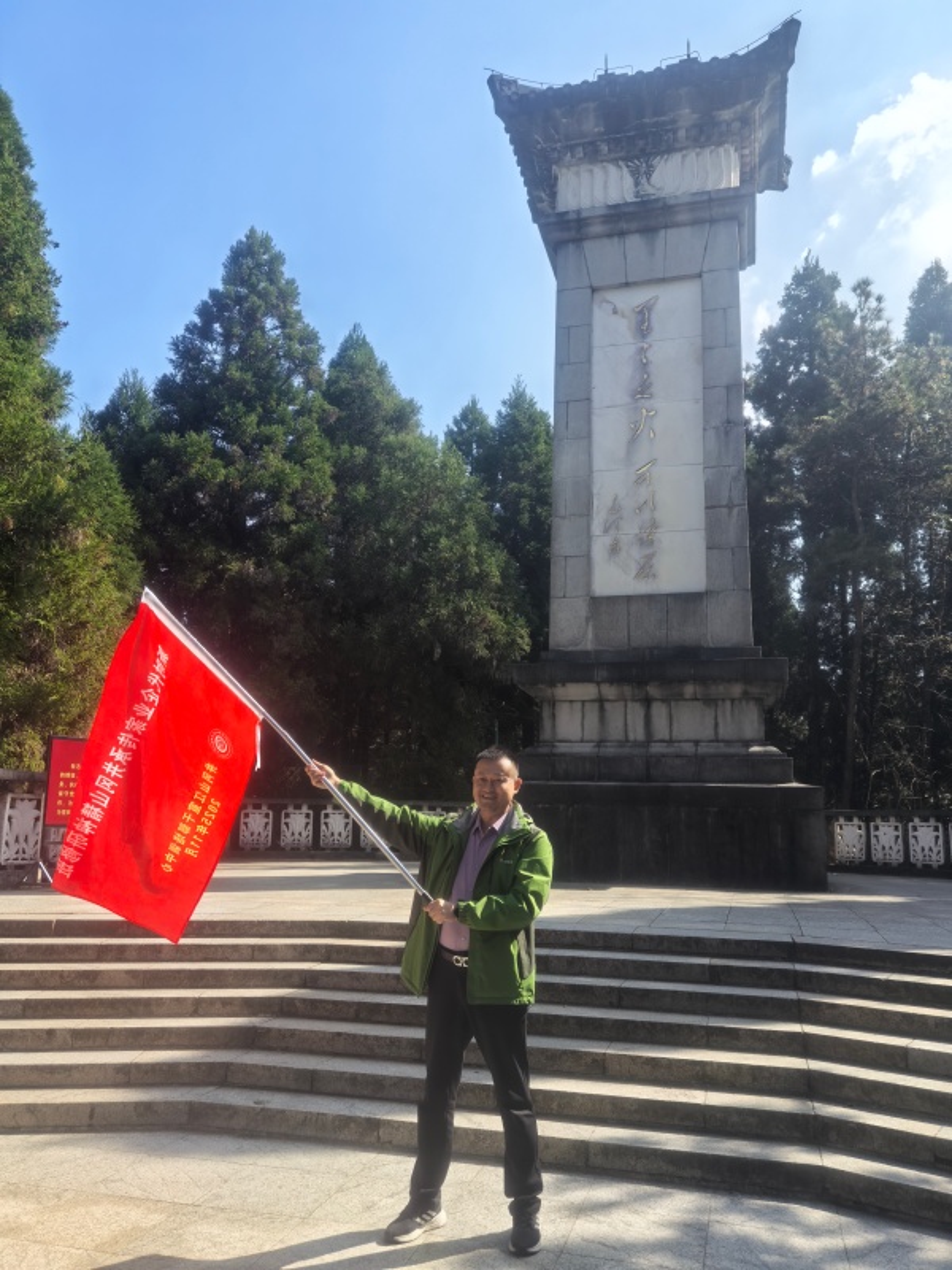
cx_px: 476
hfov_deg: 51.4
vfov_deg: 65.3
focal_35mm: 27
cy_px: 635
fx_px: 990
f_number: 1.8
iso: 50
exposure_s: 1/1460
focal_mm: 5.35
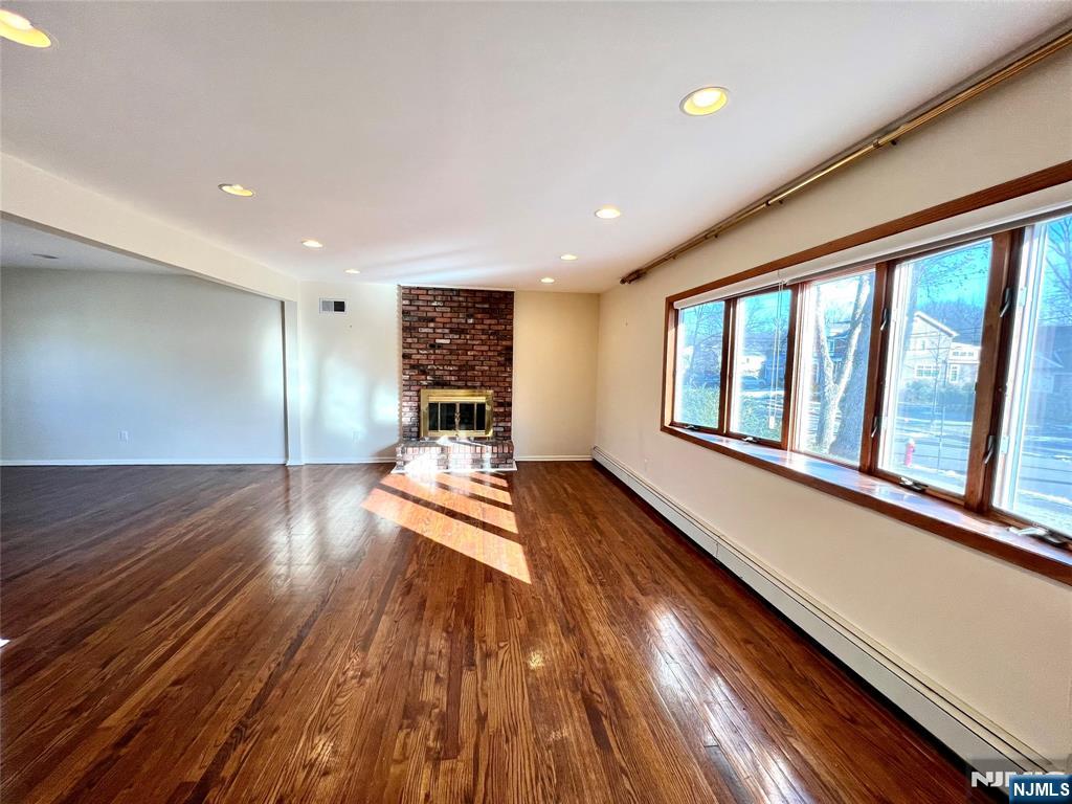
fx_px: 403
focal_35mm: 13
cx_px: 536
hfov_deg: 106.2
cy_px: 402
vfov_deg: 89.9
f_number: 1.8
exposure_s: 1/122
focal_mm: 1.57
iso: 80
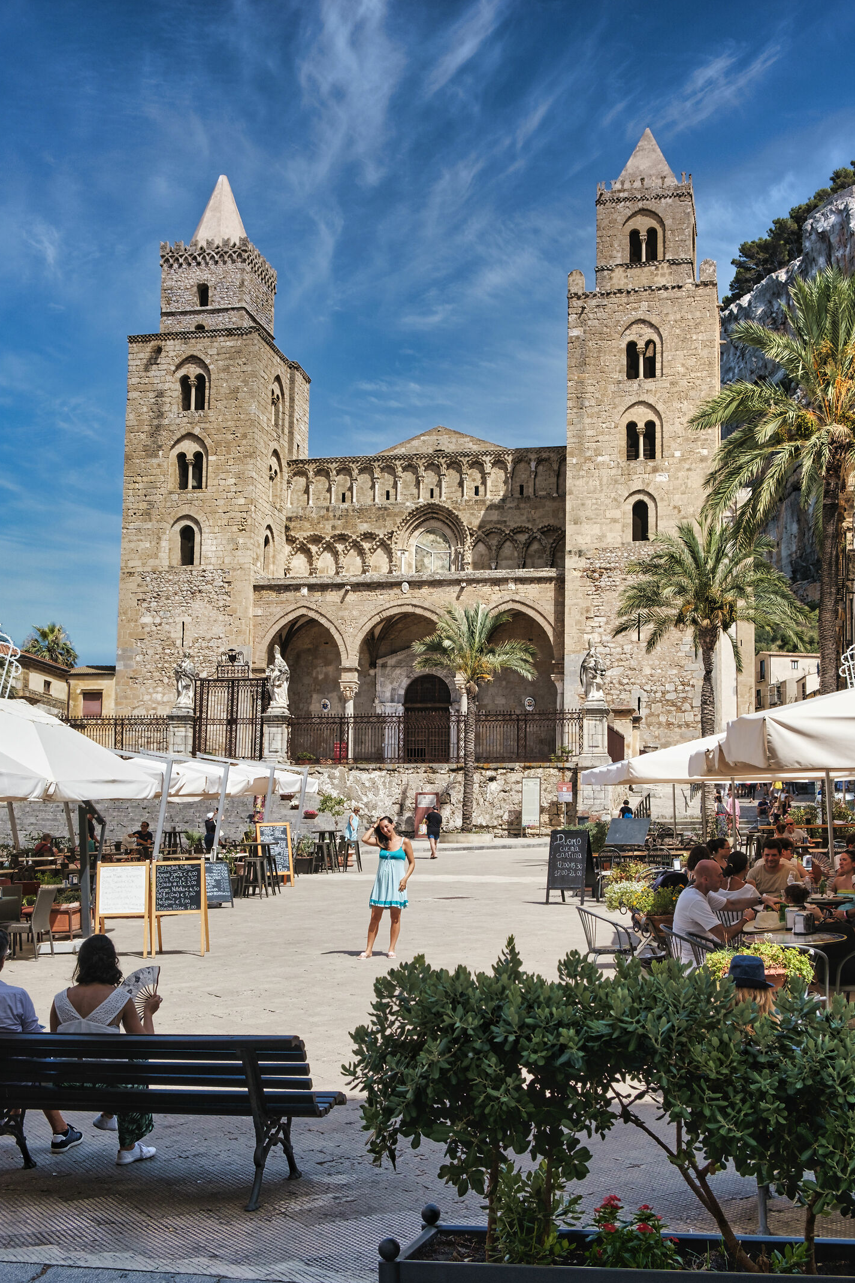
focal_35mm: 37
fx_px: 1318
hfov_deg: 35.9
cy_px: 704
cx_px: 437
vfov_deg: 51.8
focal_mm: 22.3
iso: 160
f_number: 6.4
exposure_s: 1/420
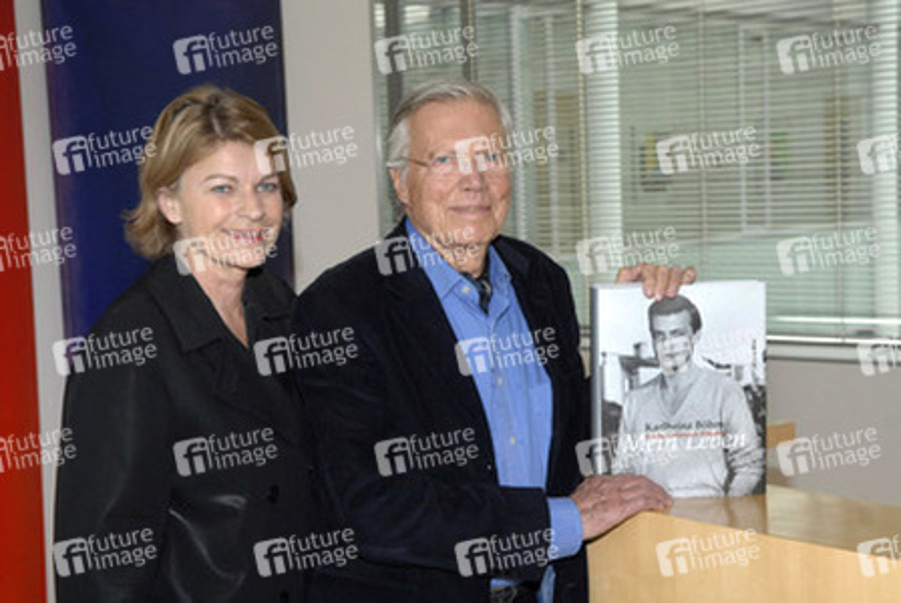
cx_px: 450
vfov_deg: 20.7
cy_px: 302
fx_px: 1654
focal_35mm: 66
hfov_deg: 30.5
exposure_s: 1/125
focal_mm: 44
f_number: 5.6
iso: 800
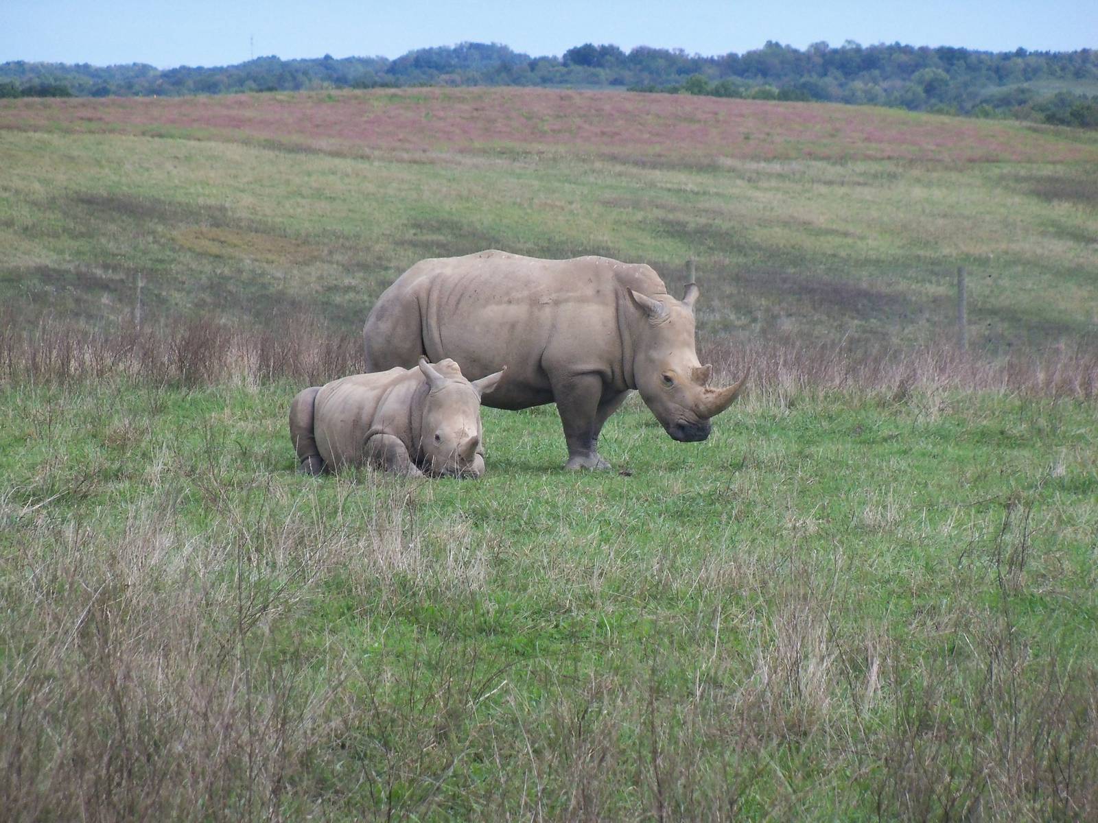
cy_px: 412
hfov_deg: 8.0
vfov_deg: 6.0
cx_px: 549
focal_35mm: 247
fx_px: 7835
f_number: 4.4
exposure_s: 1/1000
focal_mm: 43.8
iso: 200
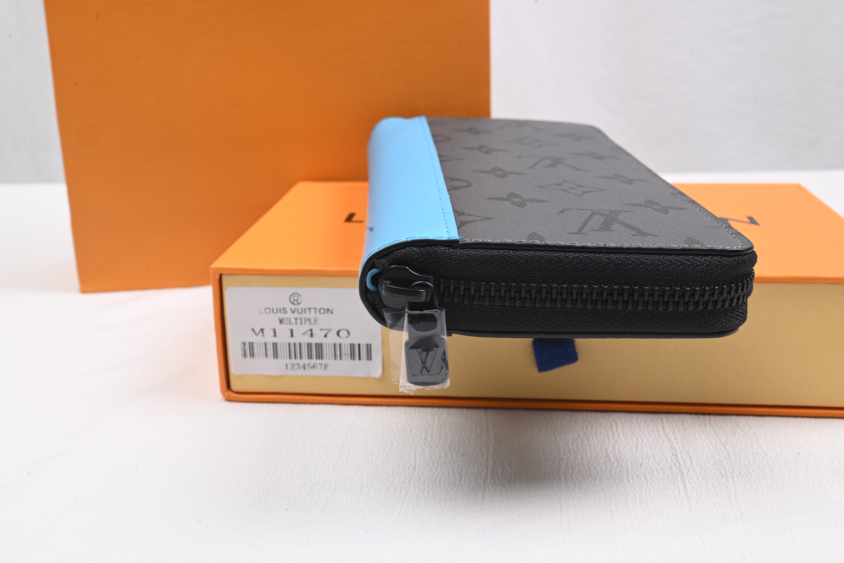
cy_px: 282
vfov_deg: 33.4
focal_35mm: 40
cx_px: 422
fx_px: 938
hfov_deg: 48.4
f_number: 16
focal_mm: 40
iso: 100
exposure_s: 1/2
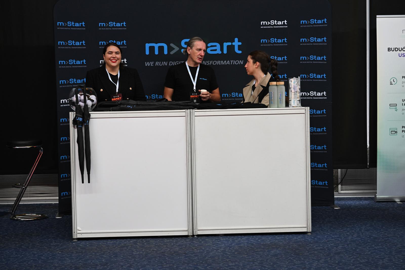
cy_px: 135
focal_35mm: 70
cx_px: 202
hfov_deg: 28.8
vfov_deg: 19.5
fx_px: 788
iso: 1800
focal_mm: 70
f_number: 5
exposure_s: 1/30
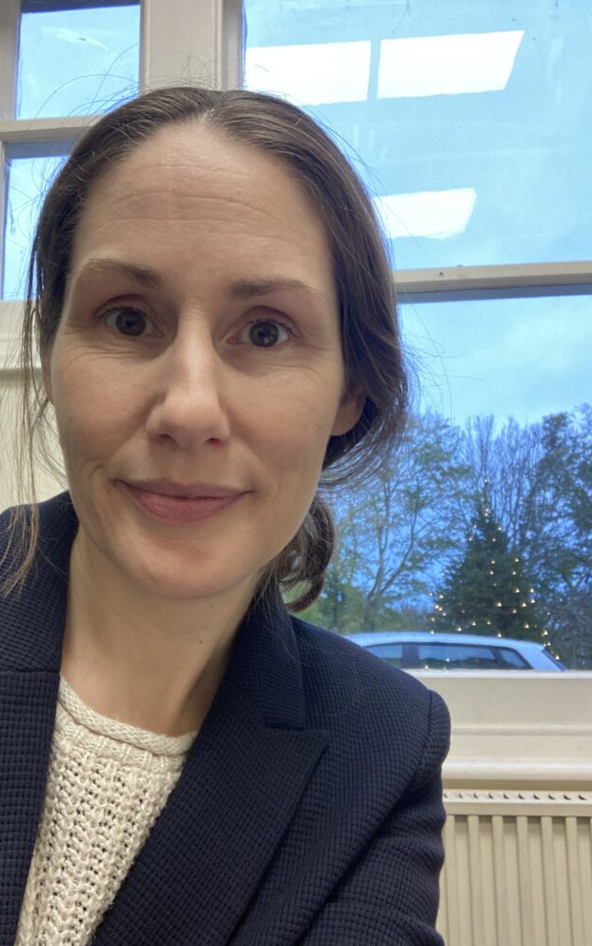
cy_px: 474
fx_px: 903
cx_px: 235
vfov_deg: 55.3
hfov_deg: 36.2
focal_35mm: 35
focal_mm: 2.87
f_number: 2.2
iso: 125
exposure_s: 1/50
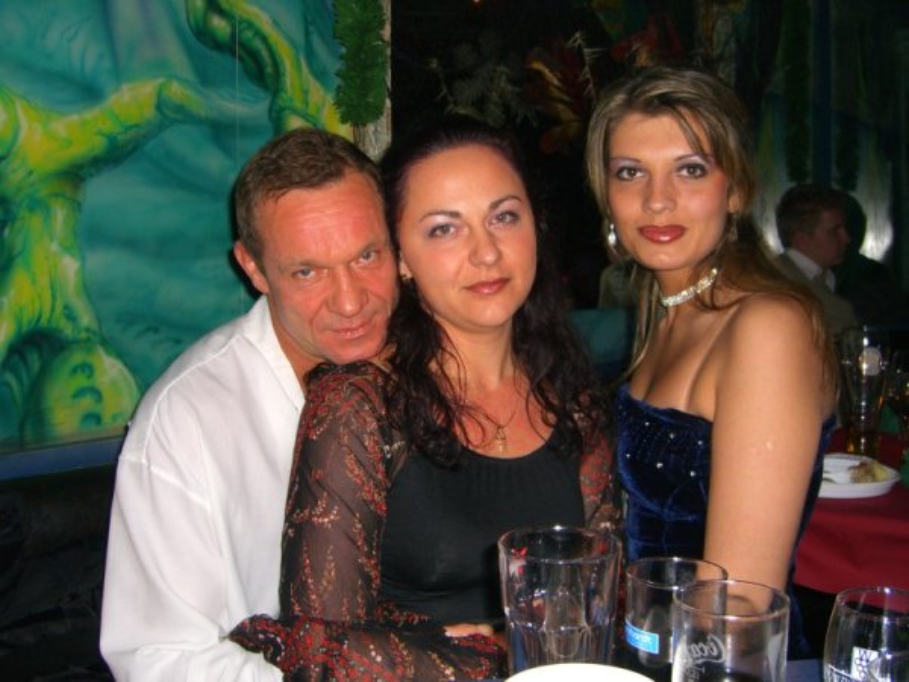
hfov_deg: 49.0
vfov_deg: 37.7
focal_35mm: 38
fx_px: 998
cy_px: 341
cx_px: 454
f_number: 2.8
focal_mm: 7.9
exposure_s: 1/60
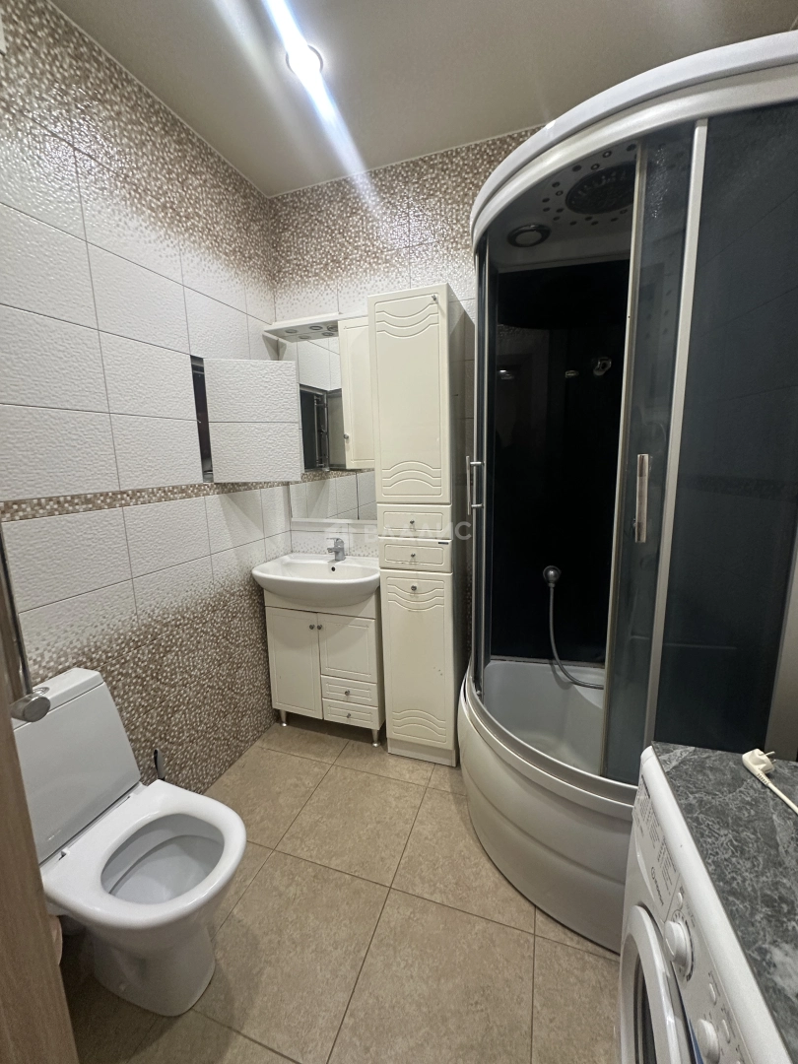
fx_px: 430
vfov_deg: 102.1
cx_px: 399
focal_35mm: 14
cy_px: 532
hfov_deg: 85.7
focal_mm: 2.22
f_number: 2.2
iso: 160
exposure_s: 1/50
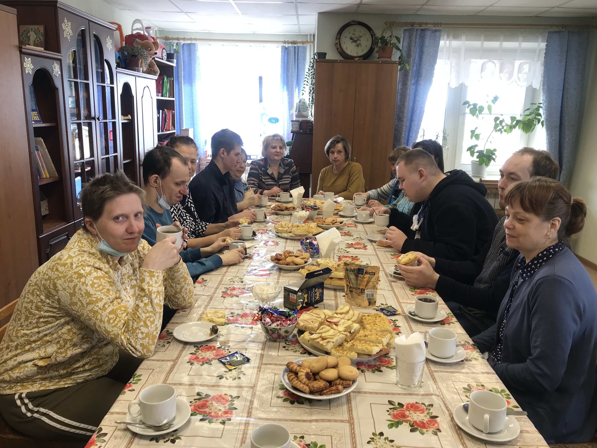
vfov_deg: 49.7
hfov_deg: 63.4
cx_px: 298
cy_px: 224
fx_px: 483
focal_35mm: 28
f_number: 1.8
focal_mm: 3.99
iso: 25
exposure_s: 1/50
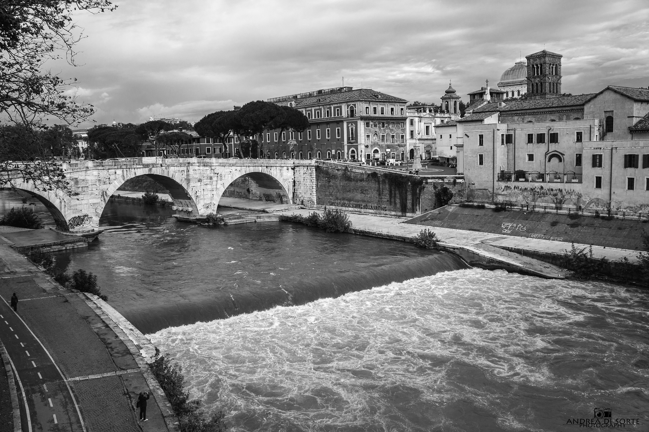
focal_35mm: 28
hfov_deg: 64.6
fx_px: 513
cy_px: 216
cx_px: 324
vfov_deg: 45.6
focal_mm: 19
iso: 200
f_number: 7.1
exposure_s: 1/400
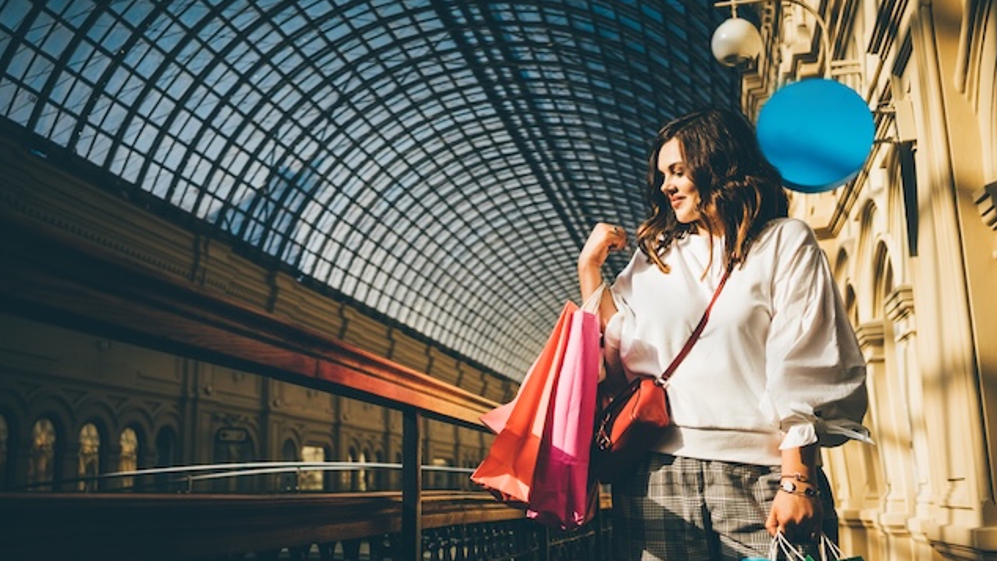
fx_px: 978
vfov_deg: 32.0
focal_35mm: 37
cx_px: 502
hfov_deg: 54.0
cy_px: 273
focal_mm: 35
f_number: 3.2
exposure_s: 1/8000
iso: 640
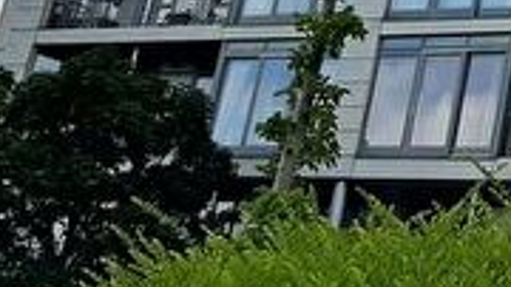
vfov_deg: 10.4
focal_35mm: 110
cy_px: -226
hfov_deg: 17.0
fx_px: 1490
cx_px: 840
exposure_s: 1/3155
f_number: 1.7
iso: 40
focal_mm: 3.93
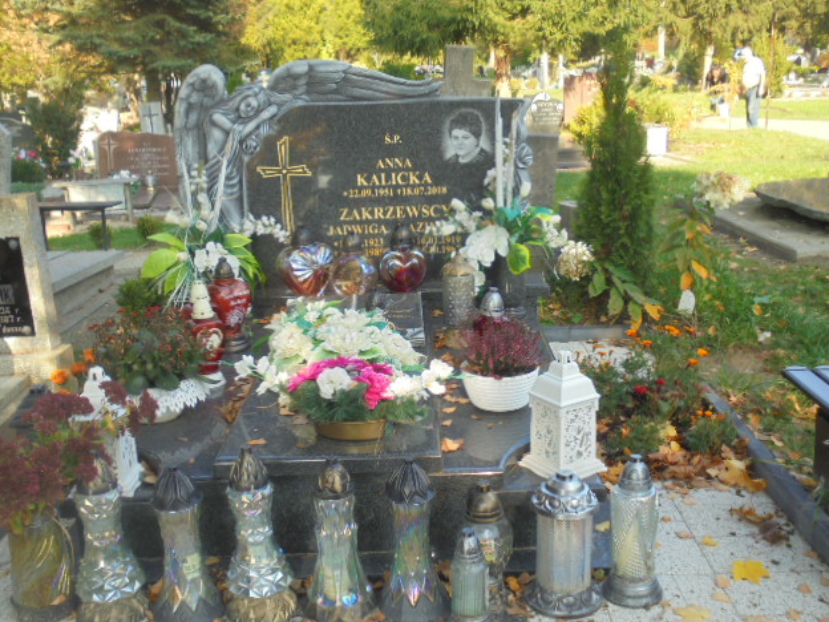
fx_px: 934
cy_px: 318
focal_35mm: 39
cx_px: 409
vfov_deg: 36.8
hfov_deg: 47.9
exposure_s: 1/125
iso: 100
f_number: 4.2
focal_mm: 6.9
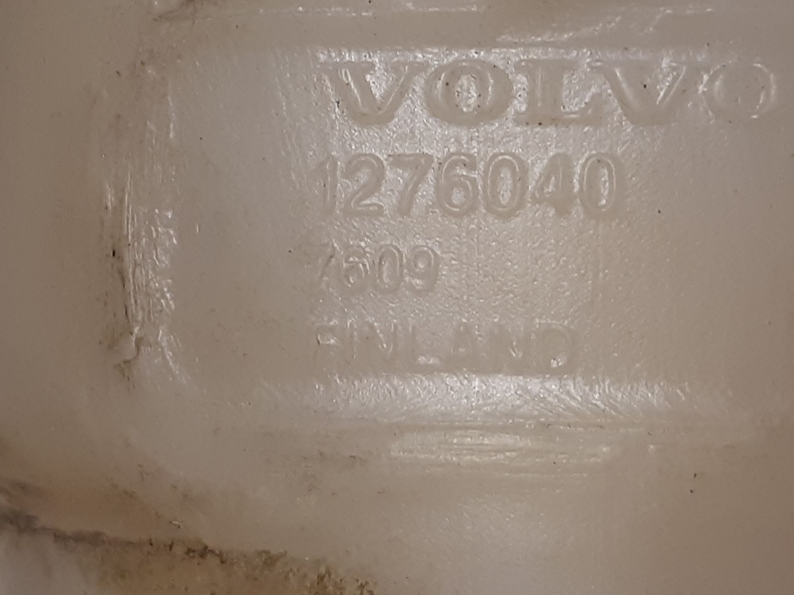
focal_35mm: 32
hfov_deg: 56.8
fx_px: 734
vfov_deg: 44.1
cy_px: 260
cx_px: 421
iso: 125
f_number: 1.7
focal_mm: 3.93
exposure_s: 1/50
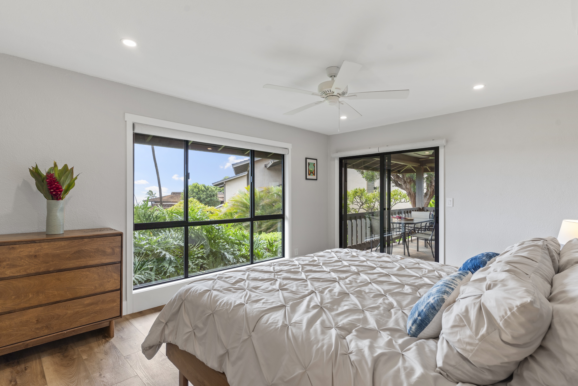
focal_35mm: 17
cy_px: 193
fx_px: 273
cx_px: 289
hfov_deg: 93.3
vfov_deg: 70.4
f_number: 8
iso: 100
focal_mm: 17
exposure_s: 1/4
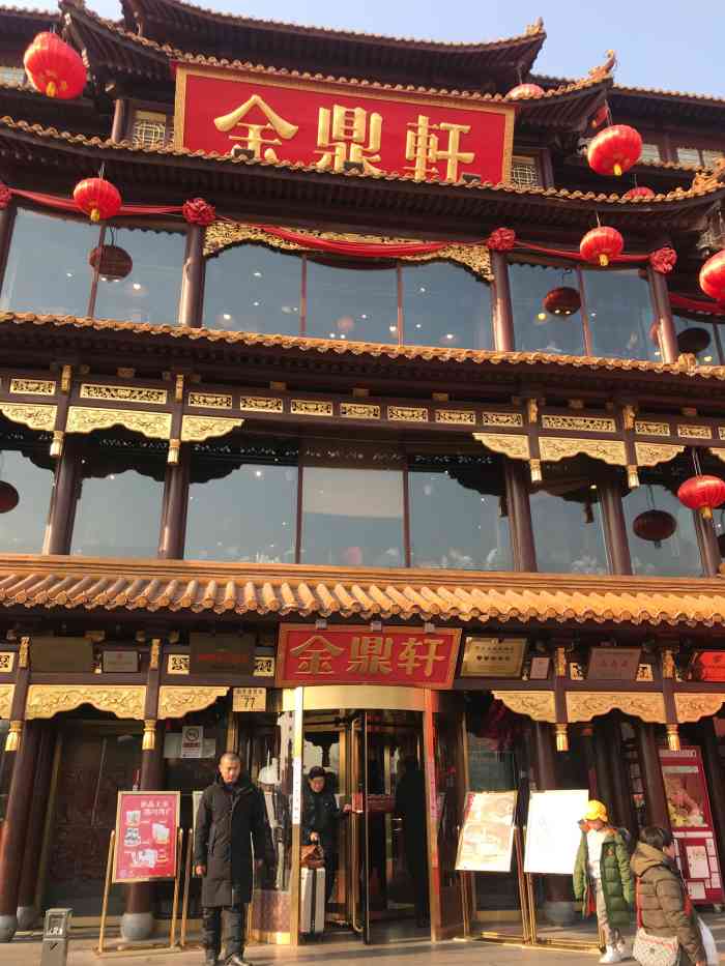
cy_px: 483
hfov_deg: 49.8
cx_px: 362
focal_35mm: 28
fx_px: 782
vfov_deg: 63.4
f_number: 1.8
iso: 20
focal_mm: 3.99
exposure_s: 1/587
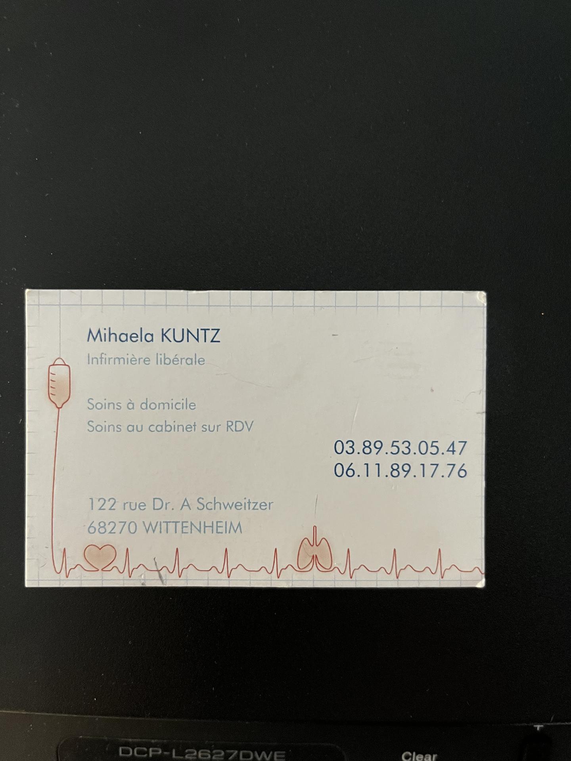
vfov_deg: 67.3
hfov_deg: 53.1
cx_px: 286
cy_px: 380
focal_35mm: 26
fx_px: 572
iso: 640
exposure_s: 1/38
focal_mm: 5.1
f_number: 1.6
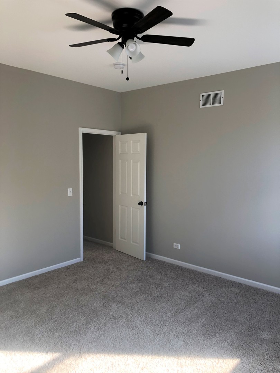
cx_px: 140
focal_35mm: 28
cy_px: 186
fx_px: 302
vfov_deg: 63.4
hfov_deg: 49.7
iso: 40
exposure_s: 1/120
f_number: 1.8
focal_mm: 4
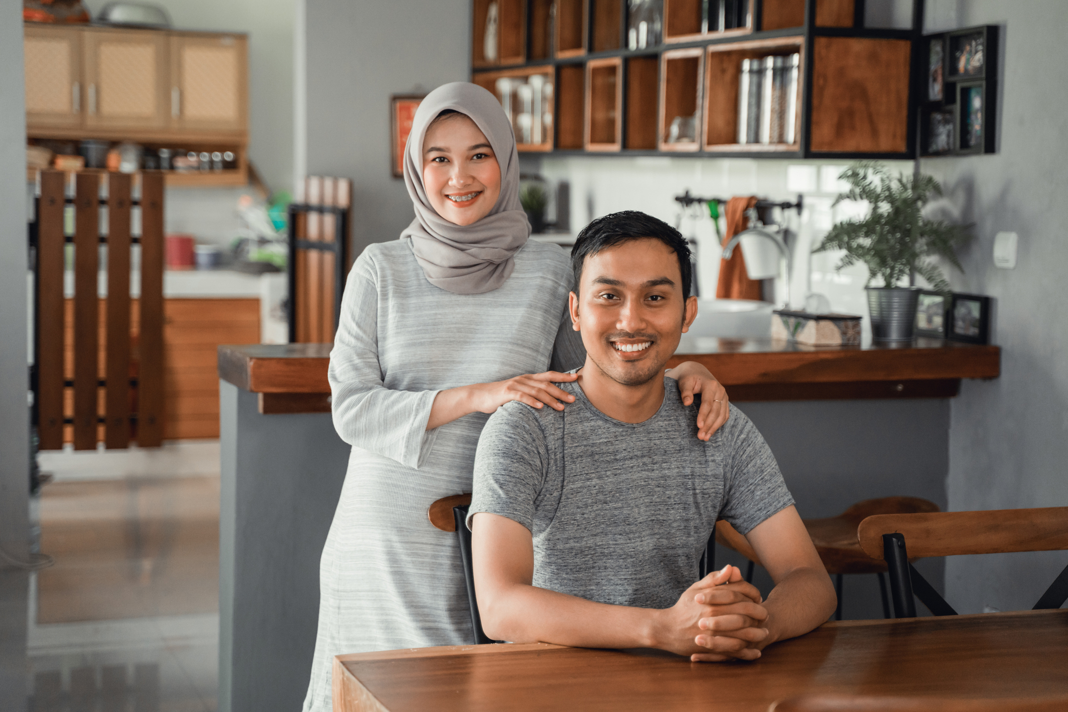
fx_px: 1988
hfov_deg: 30.1
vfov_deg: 20.3
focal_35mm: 67
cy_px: 356
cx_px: 534
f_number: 2.8
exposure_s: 1/160
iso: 1600
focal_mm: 67
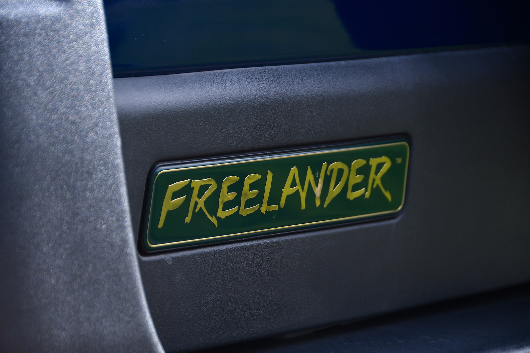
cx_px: 265
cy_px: 176
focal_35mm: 255
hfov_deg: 8.1
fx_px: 3754
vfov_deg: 5.4
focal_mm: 170
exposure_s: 1/125
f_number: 7.1
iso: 79
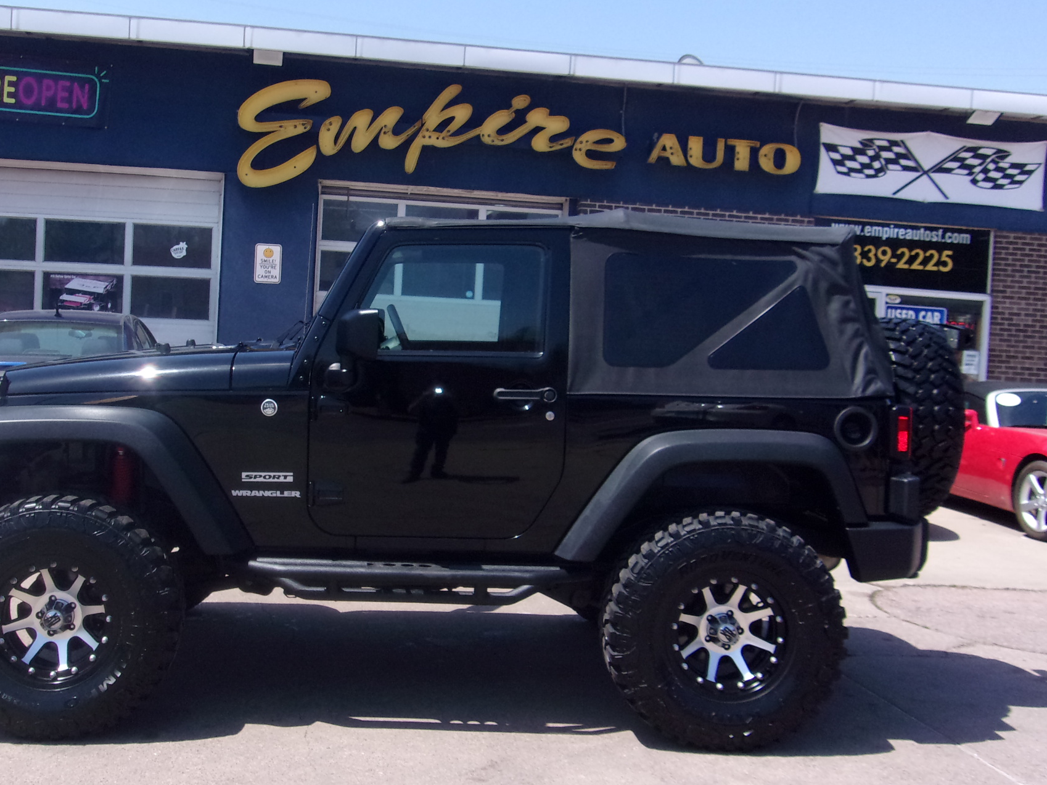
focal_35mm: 41
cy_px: 333
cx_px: 451
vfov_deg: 35.1
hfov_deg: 45.6
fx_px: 1240
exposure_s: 1/140
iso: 200
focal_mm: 6.1
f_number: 11.6
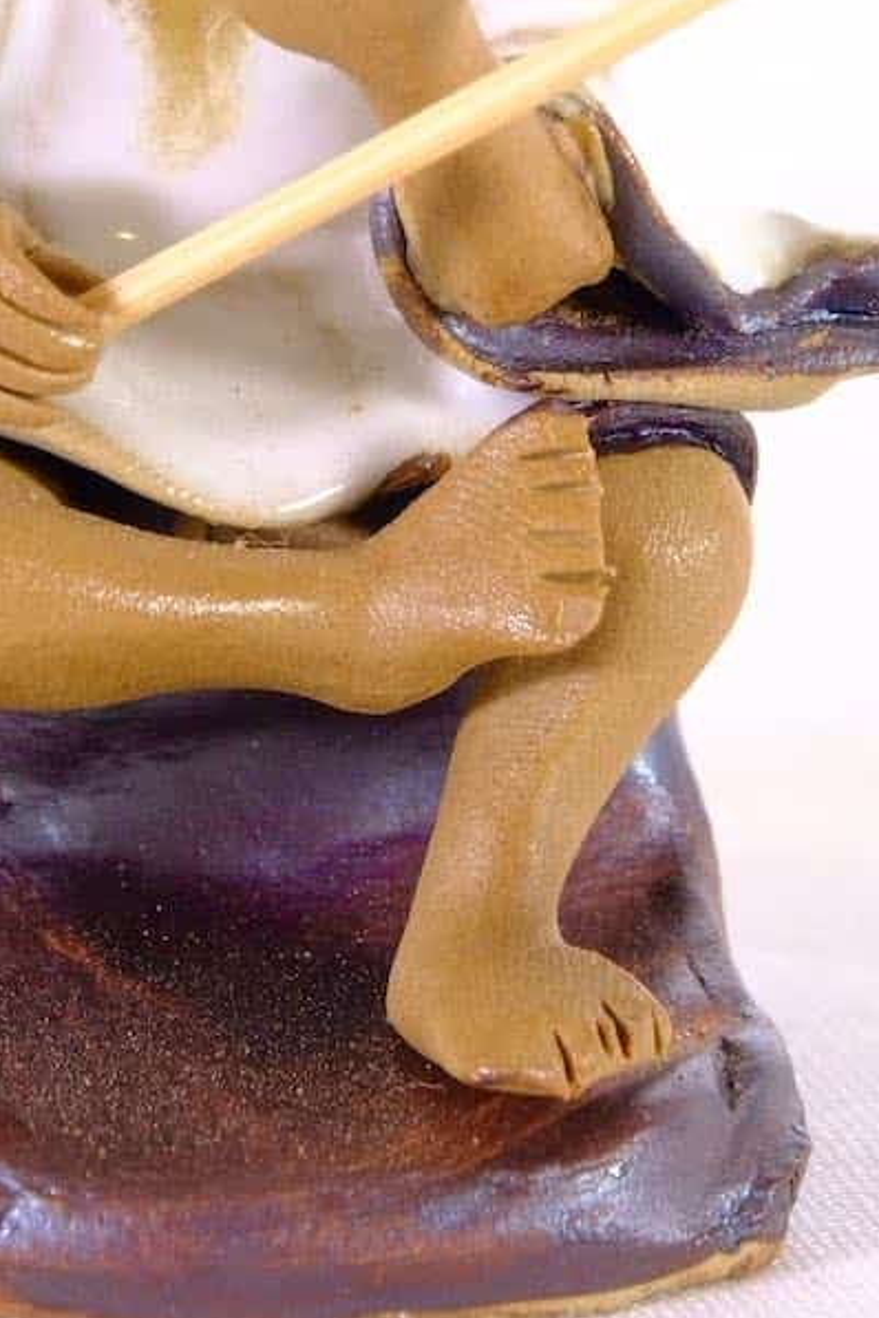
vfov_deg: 2.8
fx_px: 27100
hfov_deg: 1.9
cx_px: 411
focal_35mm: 740
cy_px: 205
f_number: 11
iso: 800
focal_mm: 230
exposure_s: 1/25
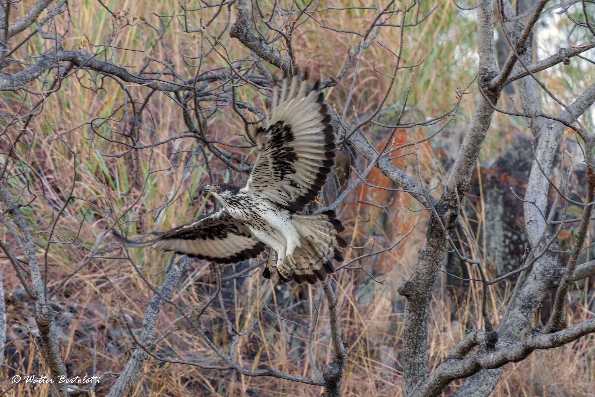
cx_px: 298
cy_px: 198
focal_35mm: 560
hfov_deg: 3.7
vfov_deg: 2.5
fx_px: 9255
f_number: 9
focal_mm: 560
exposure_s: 1/500
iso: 2500
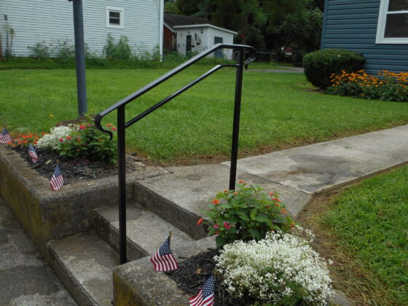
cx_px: 204
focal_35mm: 34
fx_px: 401
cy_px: 153
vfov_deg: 41.8
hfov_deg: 54.0
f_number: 4.2
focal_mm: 6
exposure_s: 1/160
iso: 80
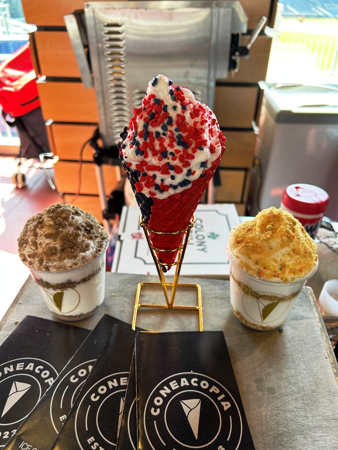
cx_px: 169
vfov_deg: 67.3
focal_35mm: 26
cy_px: 225
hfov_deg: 53.1
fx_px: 339
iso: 40
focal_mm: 5.7
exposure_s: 1/121
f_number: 1.5
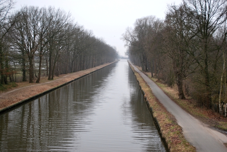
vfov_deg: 28.2
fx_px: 303
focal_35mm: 48
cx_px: 114
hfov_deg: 41.1
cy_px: 76
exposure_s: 1/30
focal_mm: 32
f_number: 5
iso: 200
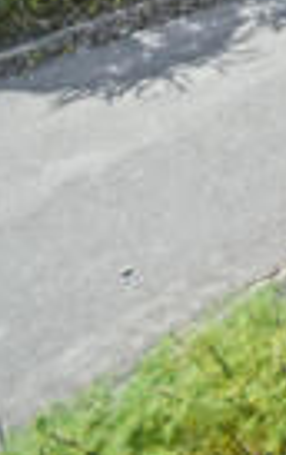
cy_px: -257
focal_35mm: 73
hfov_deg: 10.2
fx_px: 908
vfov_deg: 22.3
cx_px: 939
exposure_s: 1/1600
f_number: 5.6
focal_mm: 10
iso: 400
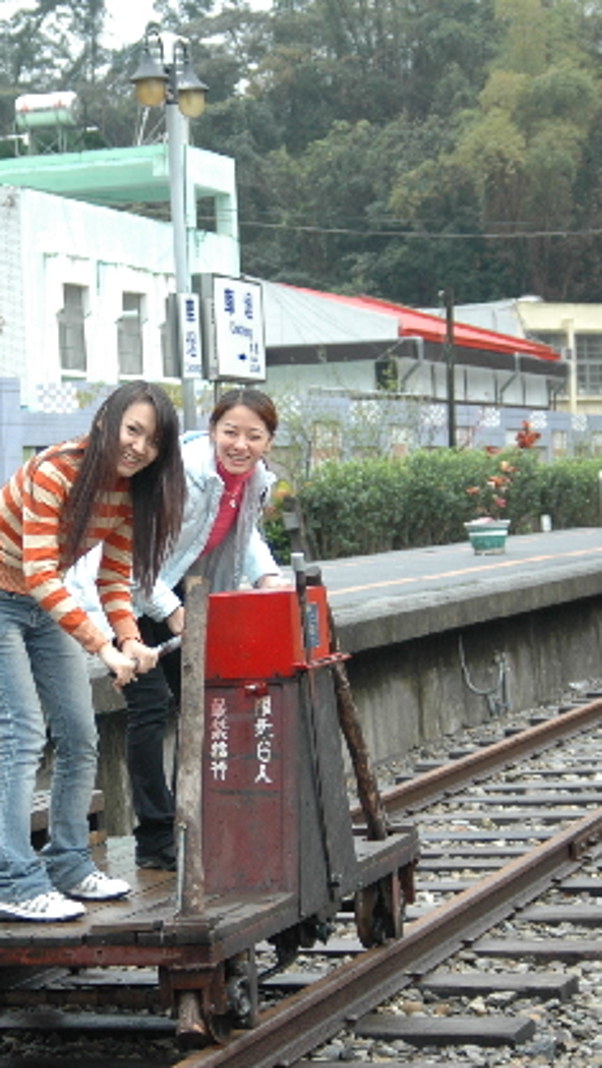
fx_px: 2580
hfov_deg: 13.2
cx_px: 120
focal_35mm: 91
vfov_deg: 23.4
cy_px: 537
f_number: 3.8
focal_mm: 38
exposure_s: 1/400
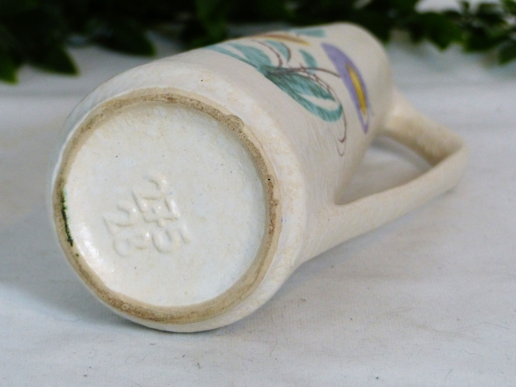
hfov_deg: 9.9
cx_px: 258
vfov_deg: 7.5
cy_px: 194
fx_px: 2966
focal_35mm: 199
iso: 320
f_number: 2.8
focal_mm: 32.5
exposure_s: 1/80
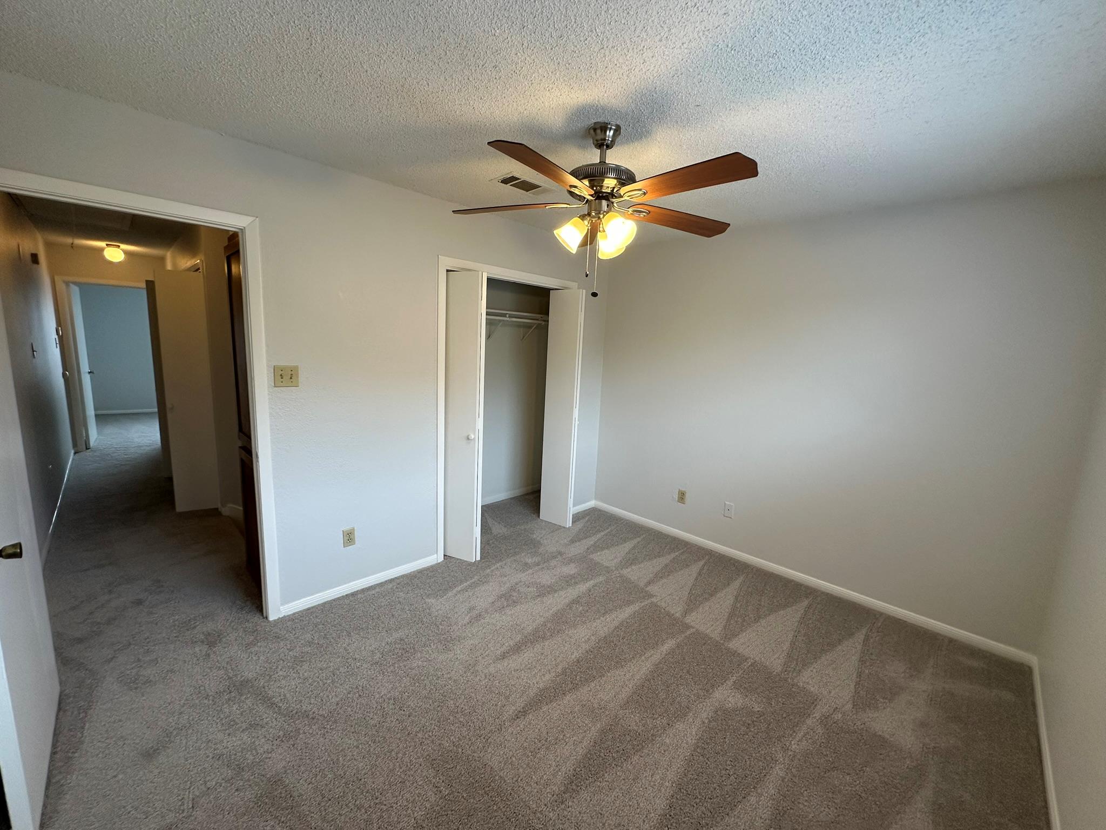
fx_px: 447
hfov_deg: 102.1
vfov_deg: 85.7
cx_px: 553
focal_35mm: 14
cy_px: 415
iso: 125
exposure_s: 1/120
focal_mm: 2.22
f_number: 2.2
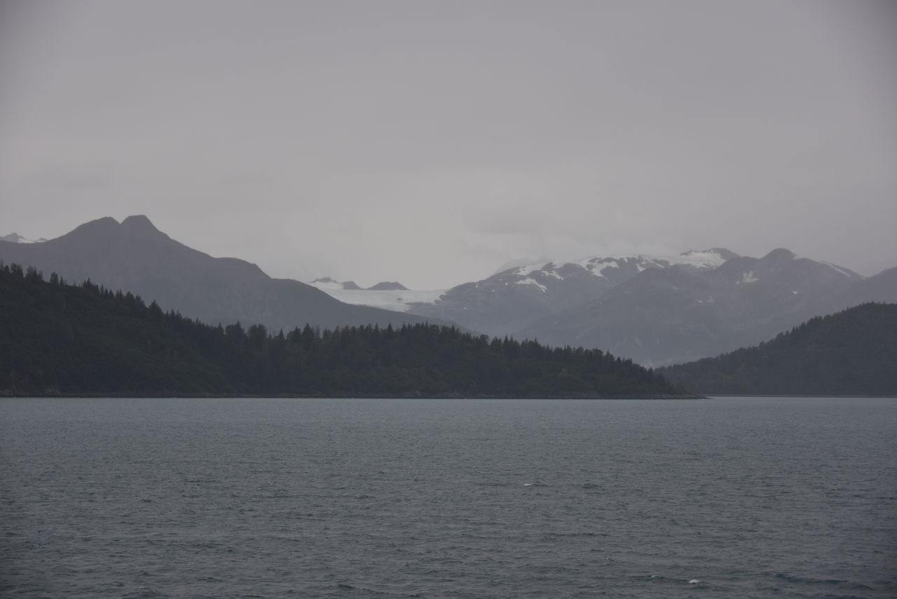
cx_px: 448
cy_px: 300
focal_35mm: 82
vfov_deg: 16.7
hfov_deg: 24.8
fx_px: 2043
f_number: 5
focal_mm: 82
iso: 110
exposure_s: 1/200
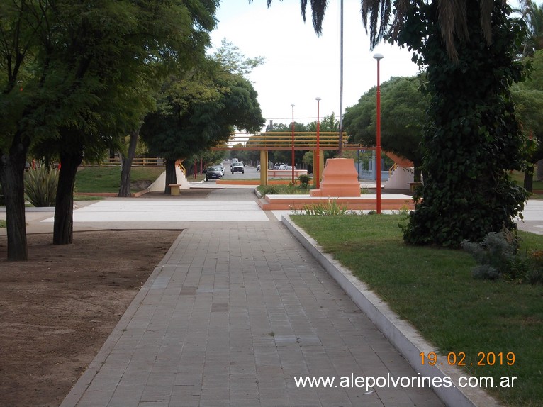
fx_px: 1286
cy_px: 204
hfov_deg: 23.8
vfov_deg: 18.0
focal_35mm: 82
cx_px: 272
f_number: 4.8
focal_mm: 11.6
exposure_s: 1/200
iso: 80
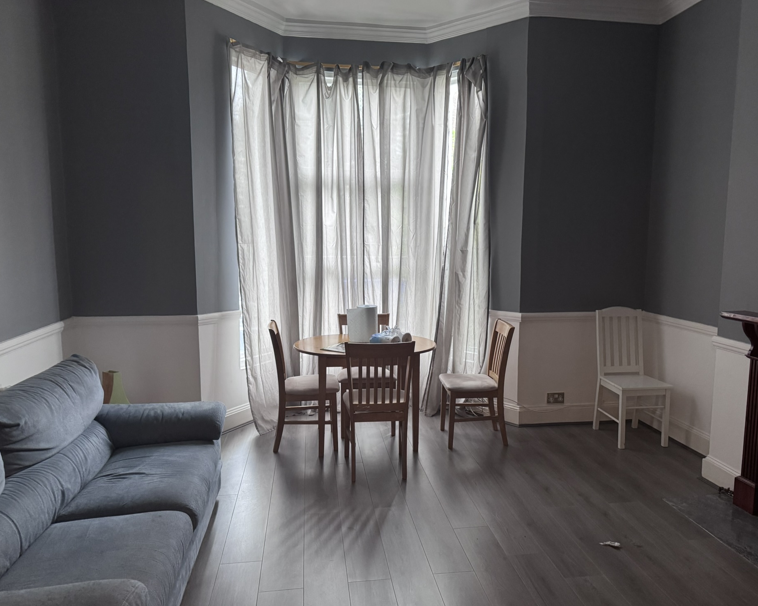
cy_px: 308
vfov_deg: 54.9
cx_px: 403
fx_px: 583
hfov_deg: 66.0
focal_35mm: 26
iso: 400
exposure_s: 1/50
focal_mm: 6.76
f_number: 1.78
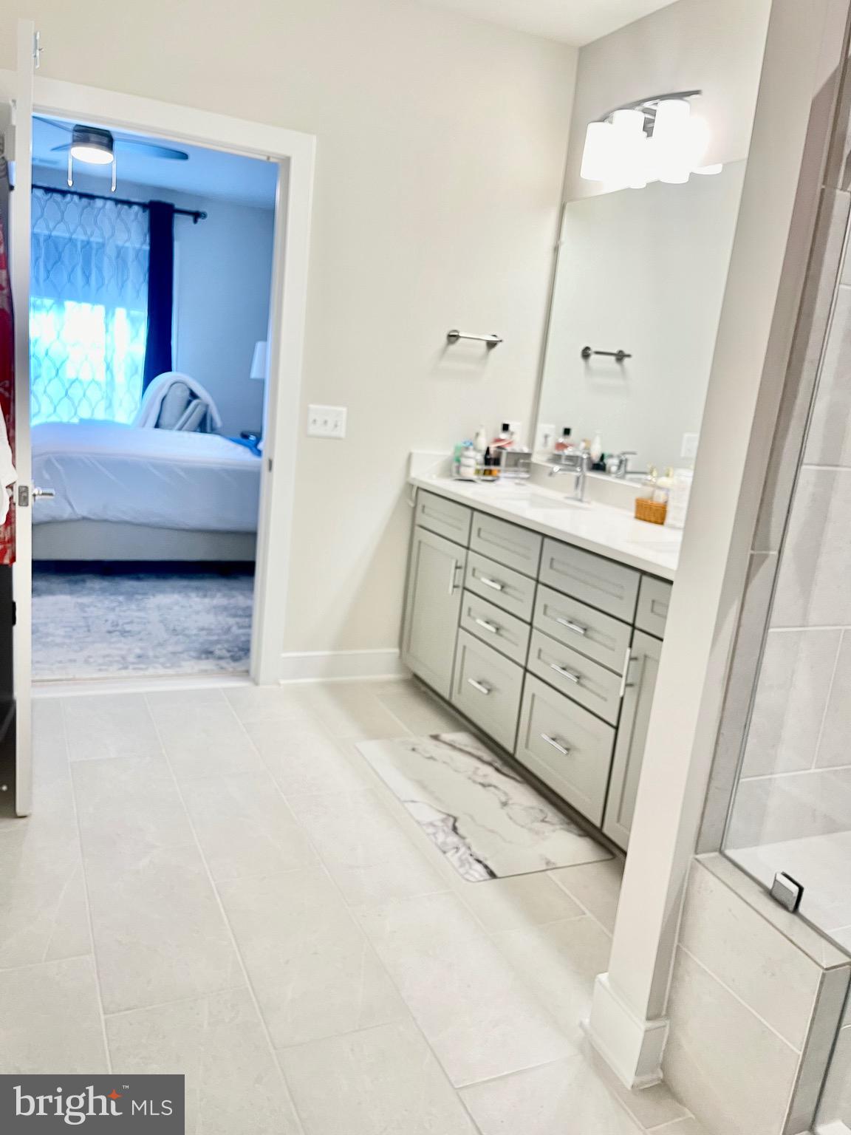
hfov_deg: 53.1
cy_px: 568
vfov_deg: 67.3
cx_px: 426
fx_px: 852
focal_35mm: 26
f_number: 1.6
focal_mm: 5.1
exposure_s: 1/60
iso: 160
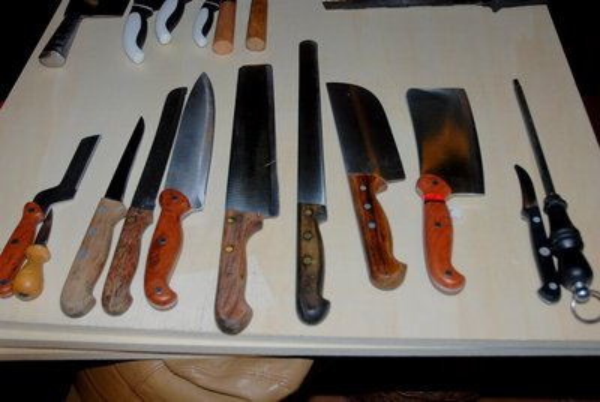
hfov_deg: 53.1
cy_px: 201
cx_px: 300
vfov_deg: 37.0
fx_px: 601
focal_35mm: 36
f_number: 3.8
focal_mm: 24
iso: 200
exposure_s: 1/60
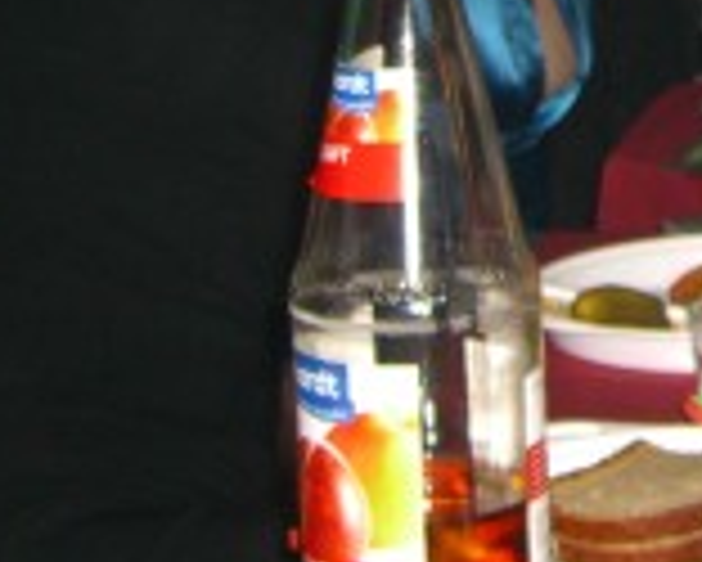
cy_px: -139
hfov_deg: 13.0
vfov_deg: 10.6
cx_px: 927
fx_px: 2973
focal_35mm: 143
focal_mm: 7.9
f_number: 2.8
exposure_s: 1/60
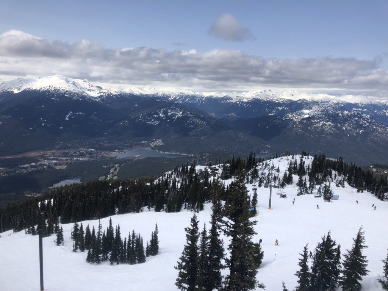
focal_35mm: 28
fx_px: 314
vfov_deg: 49.7
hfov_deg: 63.4
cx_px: 194
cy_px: 146
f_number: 1.8
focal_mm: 3.99
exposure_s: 1/3690
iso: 20
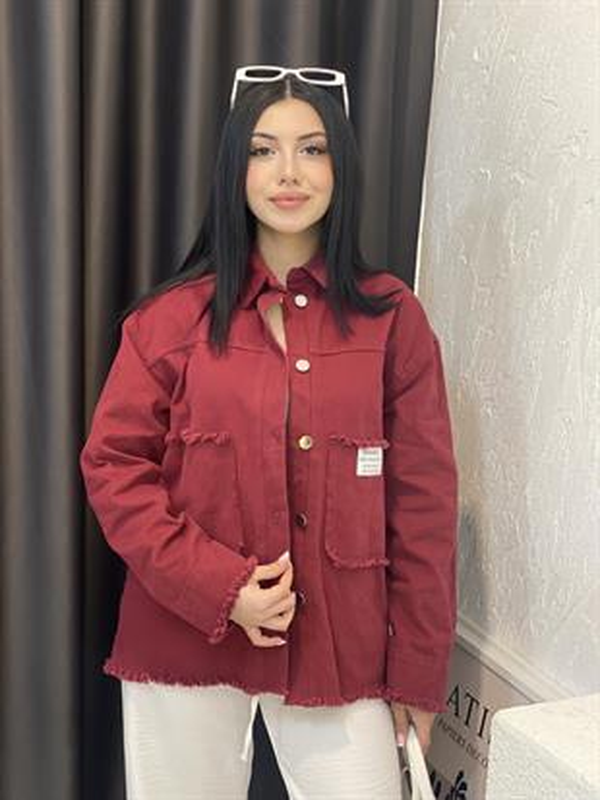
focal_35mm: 52
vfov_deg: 36.8
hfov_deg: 28.0
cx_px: 300
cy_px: 400
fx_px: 1201
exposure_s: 1/100
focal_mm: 6
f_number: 2
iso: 160
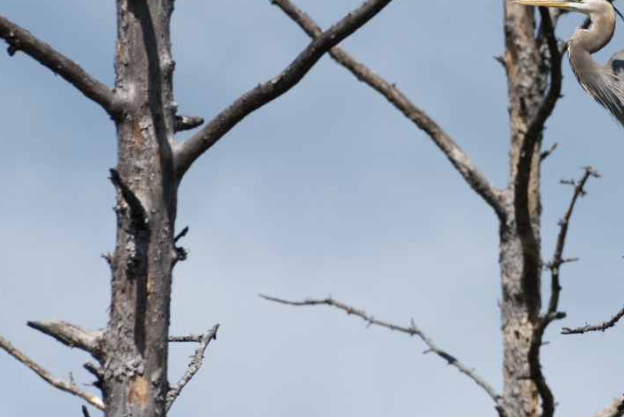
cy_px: 117
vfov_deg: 1.6
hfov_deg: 2.5
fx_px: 14582
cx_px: 499
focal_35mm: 841
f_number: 9
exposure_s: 1/2500
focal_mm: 500
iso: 800
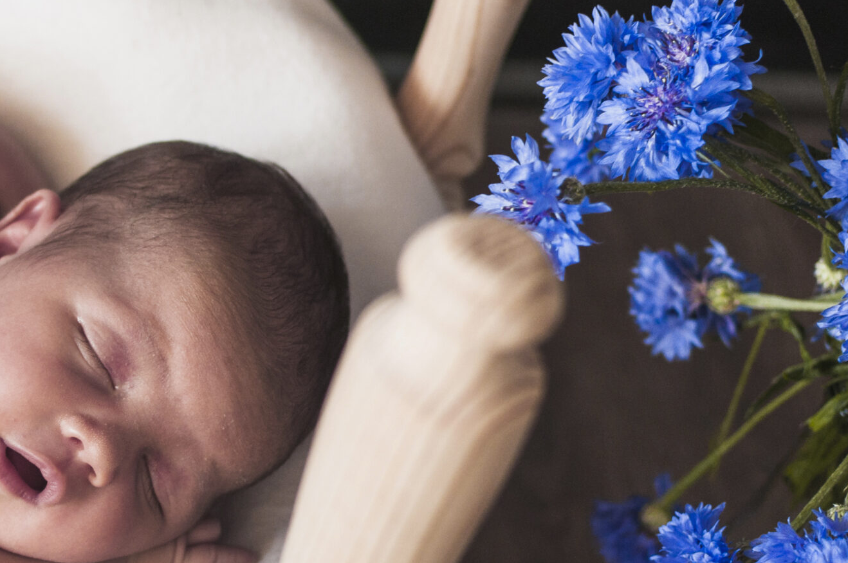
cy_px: 369
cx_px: 107
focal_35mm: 102
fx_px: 2399
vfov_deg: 13.4
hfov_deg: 19.7
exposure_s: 1/100
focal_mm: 35
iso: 500
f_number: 2.5
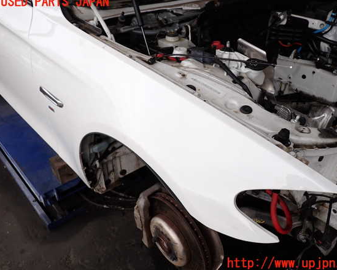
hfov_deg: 55.6
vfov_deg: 45.8
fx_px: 319
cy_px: 133
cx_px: 182
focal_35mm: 32
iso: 100
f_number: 2.3
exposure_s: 1/800
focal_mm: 5.4
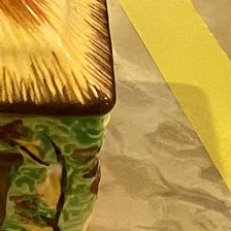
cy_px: 30
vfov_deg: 11.2
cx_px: -425
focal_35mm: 155
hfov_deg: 9.3
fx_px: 1170
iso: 500
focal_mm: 4.25
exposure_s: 1/60
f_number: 1.8
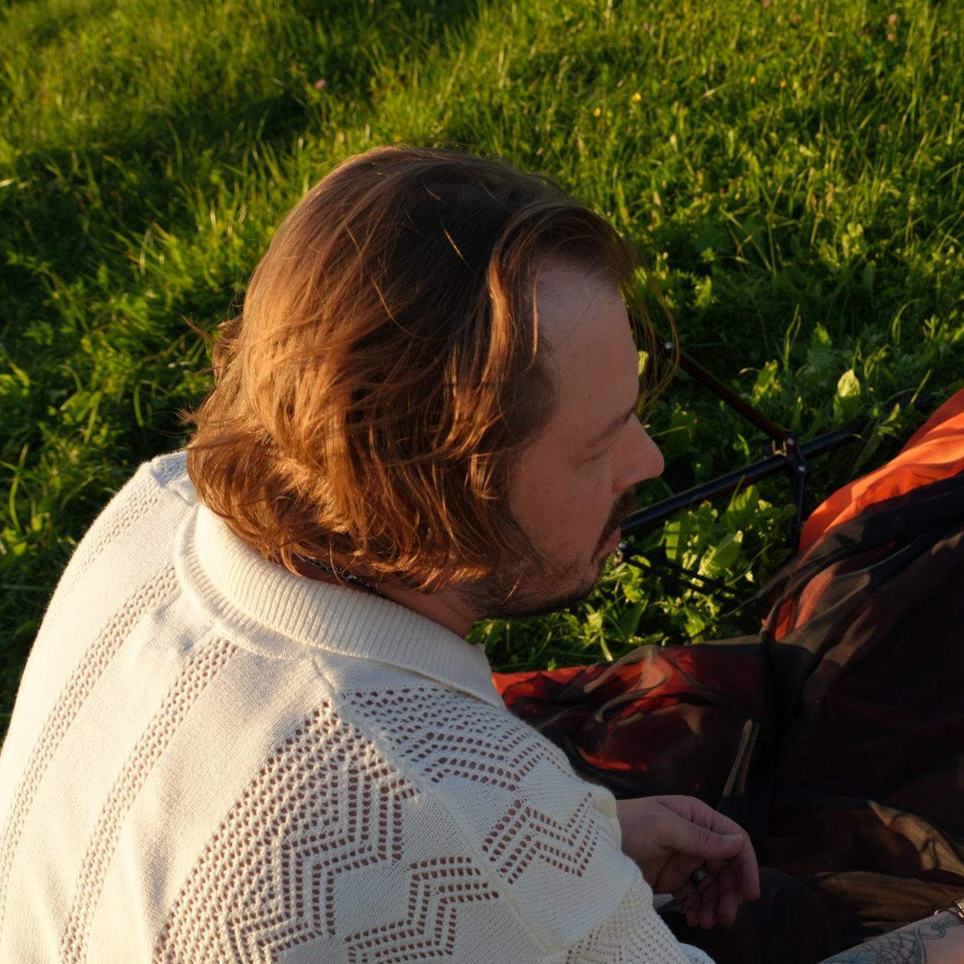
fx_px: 1512
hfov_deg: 33.6
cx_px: 852
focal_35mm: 48
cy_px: 582
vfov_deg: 35.2
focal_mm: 28
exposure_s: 1/250
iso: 200
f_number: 7.1
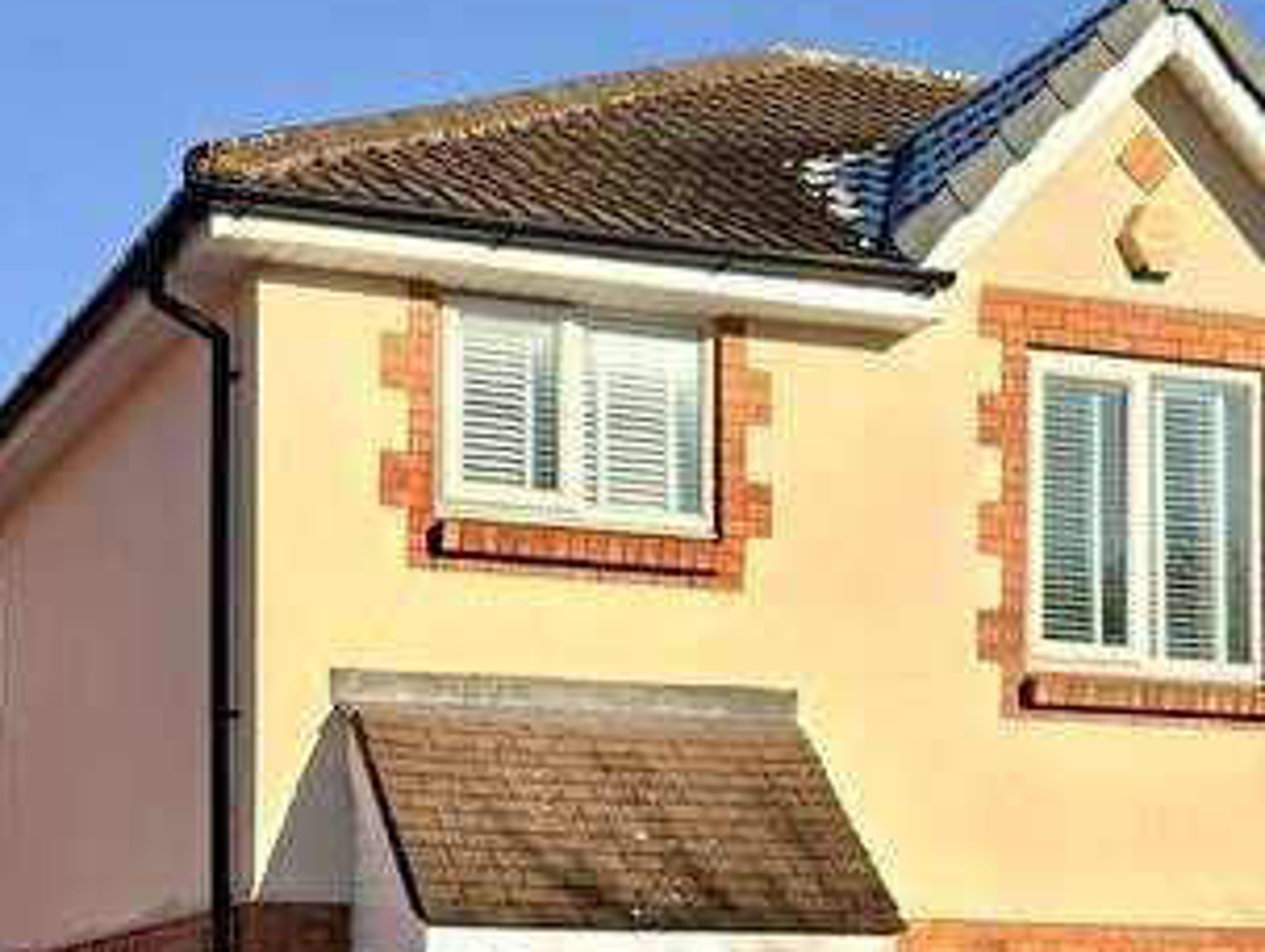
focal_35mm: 69
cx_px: 783
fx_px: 2525
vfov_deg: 21.0
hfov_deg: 28.0
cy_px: 833
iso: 64
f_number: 1.78
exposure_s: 1/4926
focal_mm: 6.76
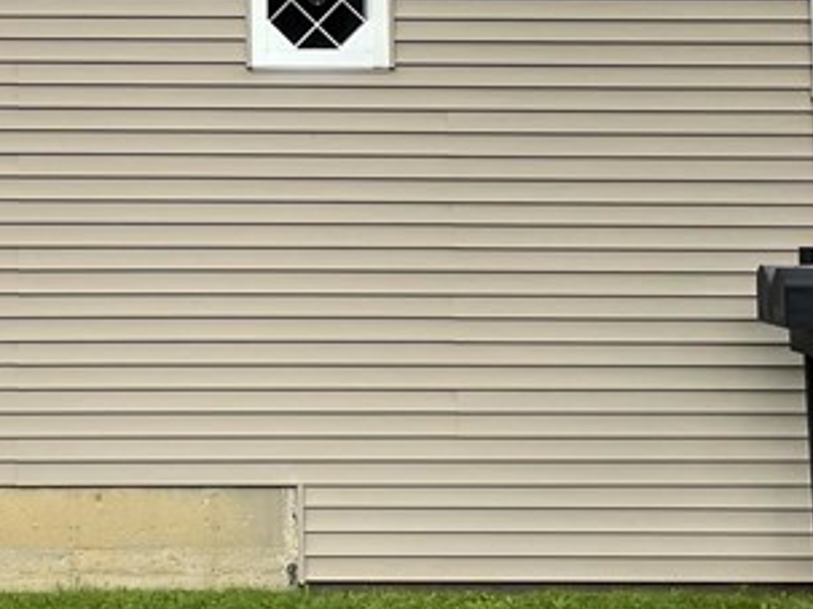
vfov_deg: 16.2
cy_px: -75
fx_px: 2066
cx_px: 40
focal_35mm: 88
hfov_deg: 21.6
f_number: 1.6
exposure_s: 1/2053
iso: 32
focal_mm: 4.2
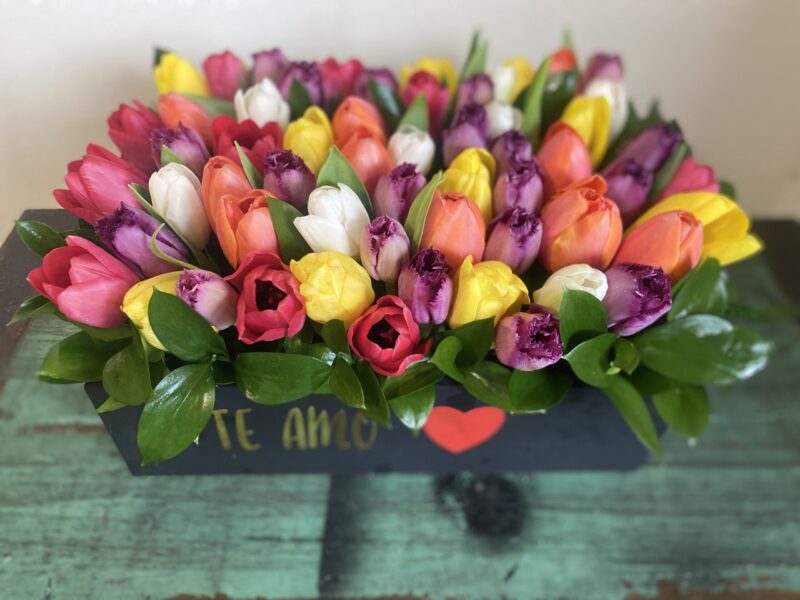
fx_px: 601
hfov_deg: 67.3
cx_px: 400
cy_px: 300
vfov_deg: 53.1
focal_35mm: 26
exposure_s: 1/40
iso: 500
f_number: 1.8
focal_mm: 4.25
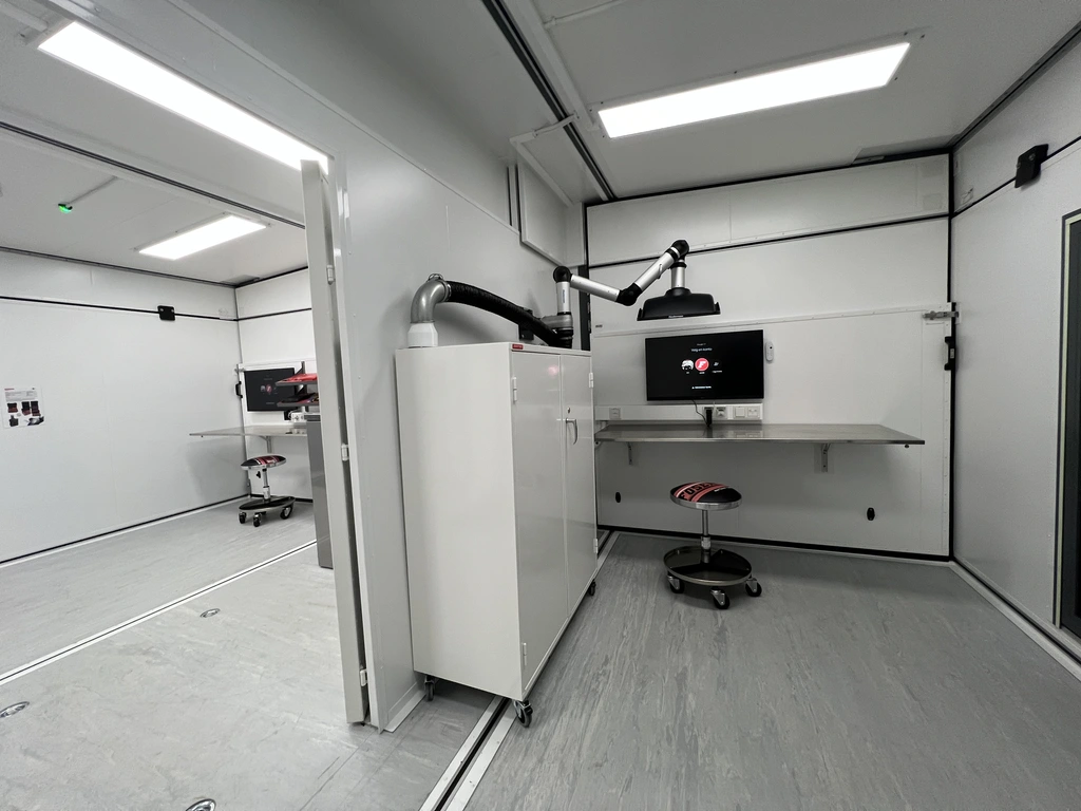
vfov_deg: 89.9
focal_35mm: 13
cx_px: 540
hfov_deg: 106.2
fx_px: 406
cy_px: 406
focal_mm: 1.57
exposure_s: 1/100
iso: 200
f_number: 1.8
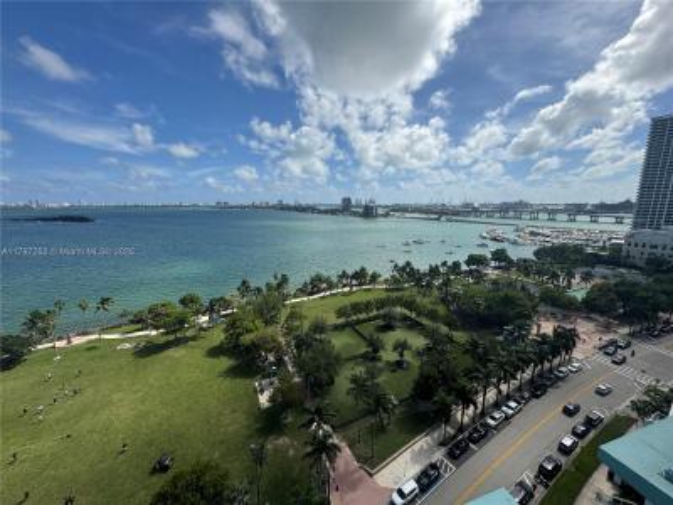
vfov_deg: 85.7
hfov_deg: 102.1
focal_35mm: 14
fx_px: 272
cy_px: 252
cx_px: 336
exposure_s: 1/2674
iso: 50
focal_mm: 2.22
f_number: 2.2
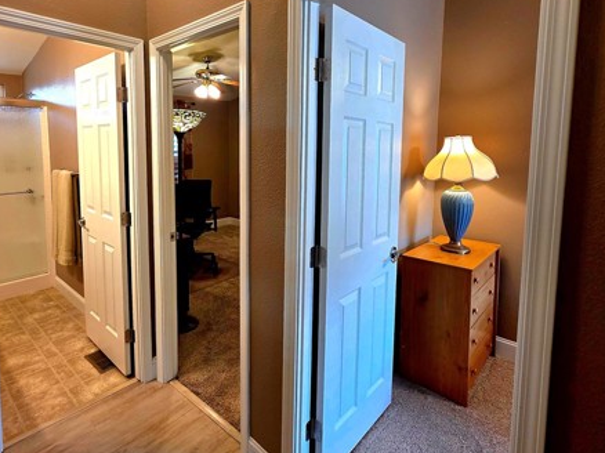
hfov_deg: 84.3
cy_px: 178
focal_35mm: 19
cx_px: 265
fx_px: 332
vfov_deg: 67.9
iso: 250
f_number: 1.9
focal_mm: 2.2
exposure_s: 1/120
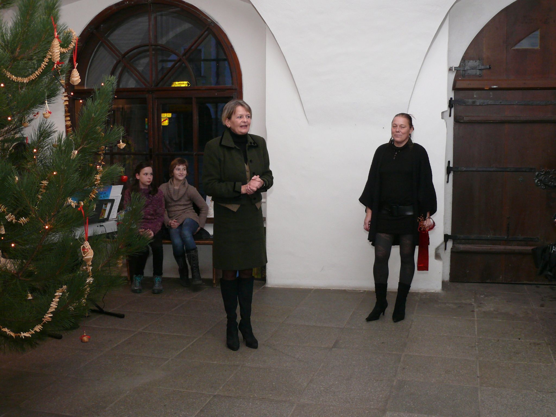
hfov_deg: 44.8
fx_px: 675
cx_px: 278
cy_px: 208
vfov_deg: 34.3
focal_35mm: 42
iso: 200
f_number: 2.8
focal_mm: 8.4
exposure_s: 1/30
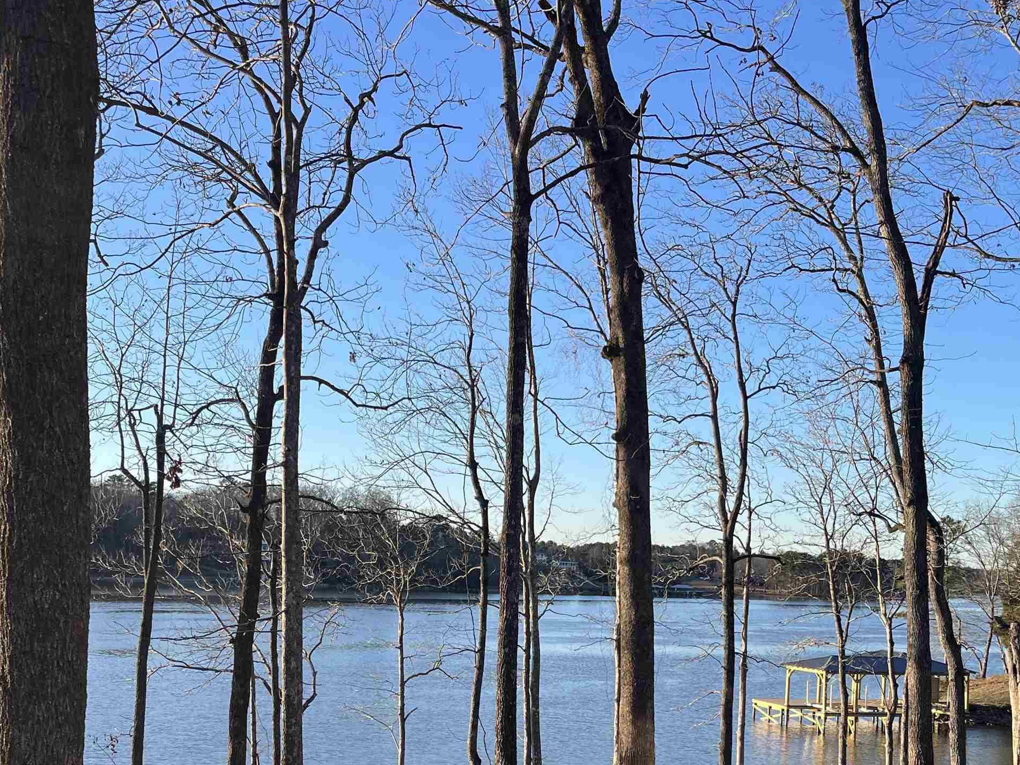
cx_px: 459
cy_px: 593
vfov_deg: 33.5
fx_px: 1237
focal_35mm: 42
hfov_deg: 44.7
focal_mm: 5.1
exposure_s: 1/1477
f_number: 1.6
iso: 50
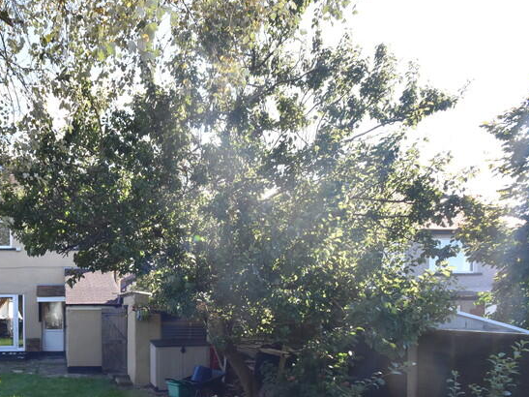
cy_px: 318
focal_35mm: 27
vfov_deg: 48.4
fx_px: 413
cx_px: 78
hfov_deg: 58.3
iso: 800
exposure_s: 1/400
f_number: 8
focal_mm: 10
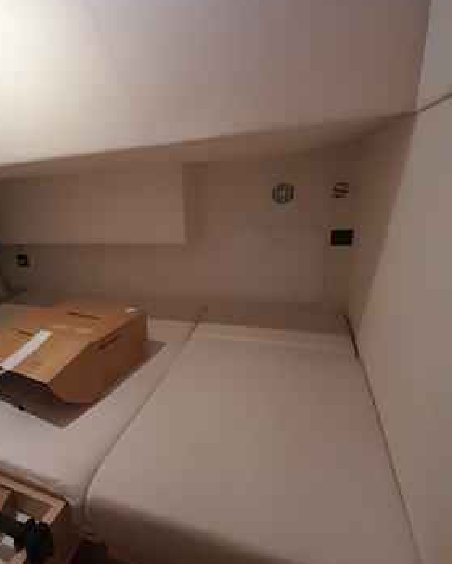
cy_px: 274
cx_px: 138
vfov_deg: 83.2
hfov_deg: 68.2
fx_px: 318
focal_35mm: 19
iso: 500
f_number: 2.2
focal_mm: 1.13
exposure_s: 1/25
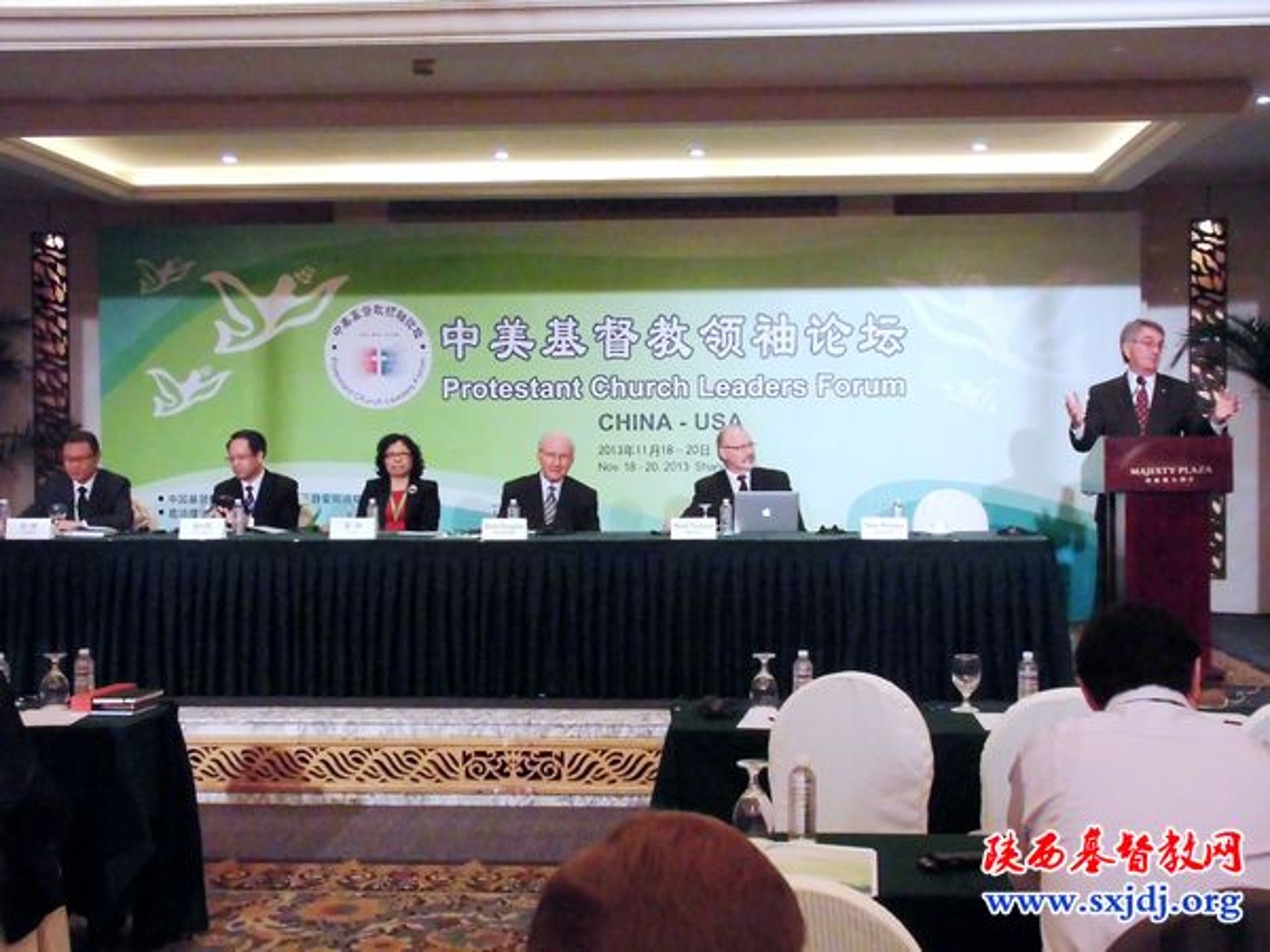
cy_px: 476
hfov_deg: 45.8
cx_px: 635
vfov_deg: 35.1
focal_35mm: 41
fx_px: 1504
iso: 640
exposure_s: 1/125
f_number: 3.7
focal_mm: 7.28
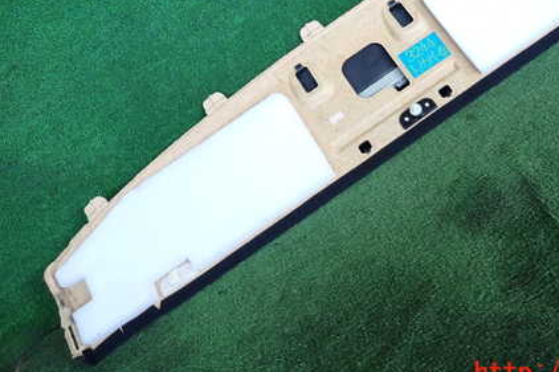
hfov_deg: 50.9
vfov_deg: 35.1
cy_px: 93
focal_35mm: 37
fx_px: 574
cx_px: 376
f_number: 2
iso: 100
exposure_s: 1/125
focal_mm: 4.5
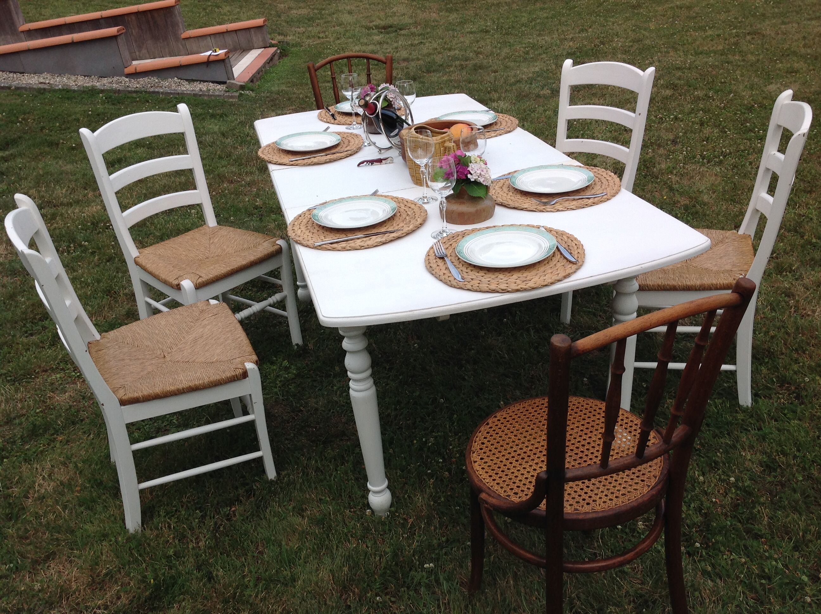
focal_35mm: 35
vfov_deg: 40.6
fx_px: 829
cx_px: 410
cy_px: 307
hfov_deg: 52.7
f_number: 2.4
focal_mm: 4.28
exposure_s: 1/889
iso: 50
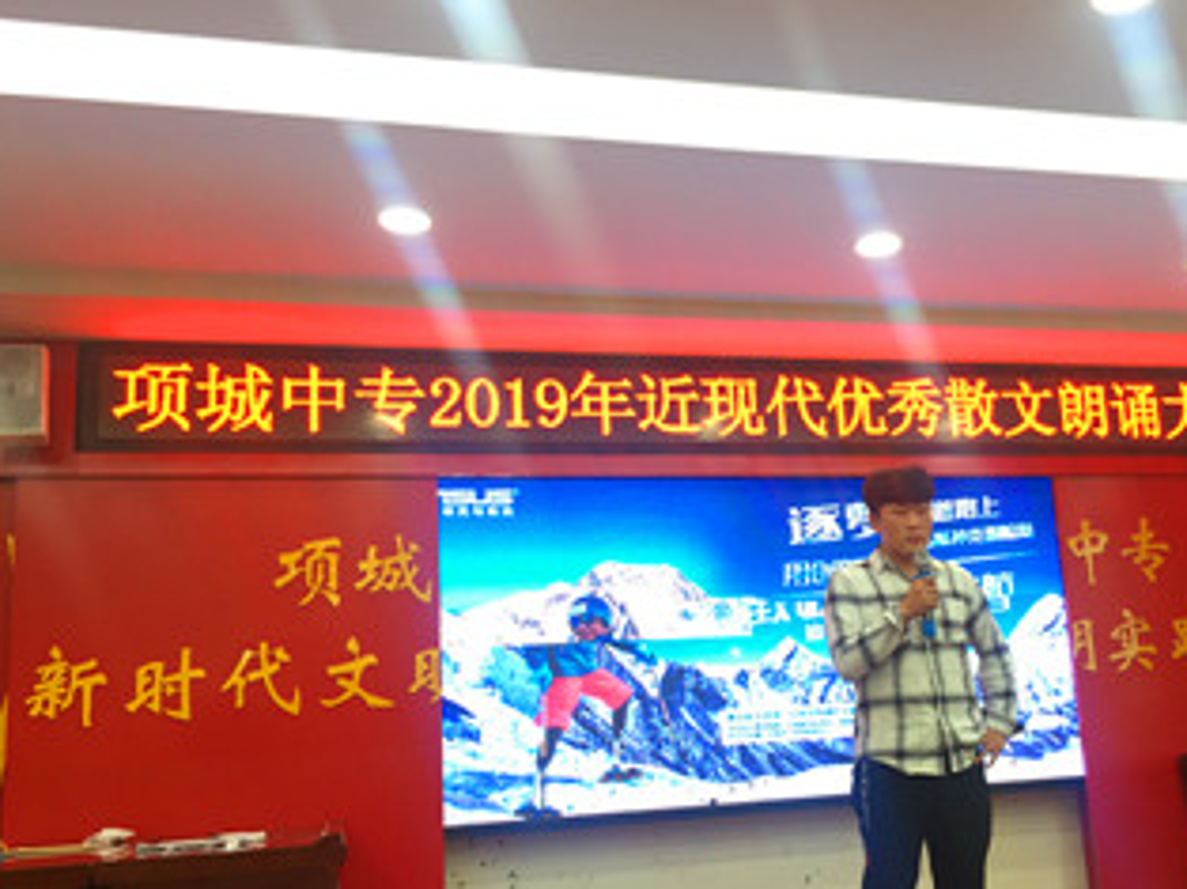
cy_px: 496
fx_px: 1268
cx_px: 745
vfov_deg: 38.6
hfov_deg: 49.7
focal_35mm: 37
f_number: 2.2
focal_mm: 4.15
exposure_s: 1/33
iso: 50
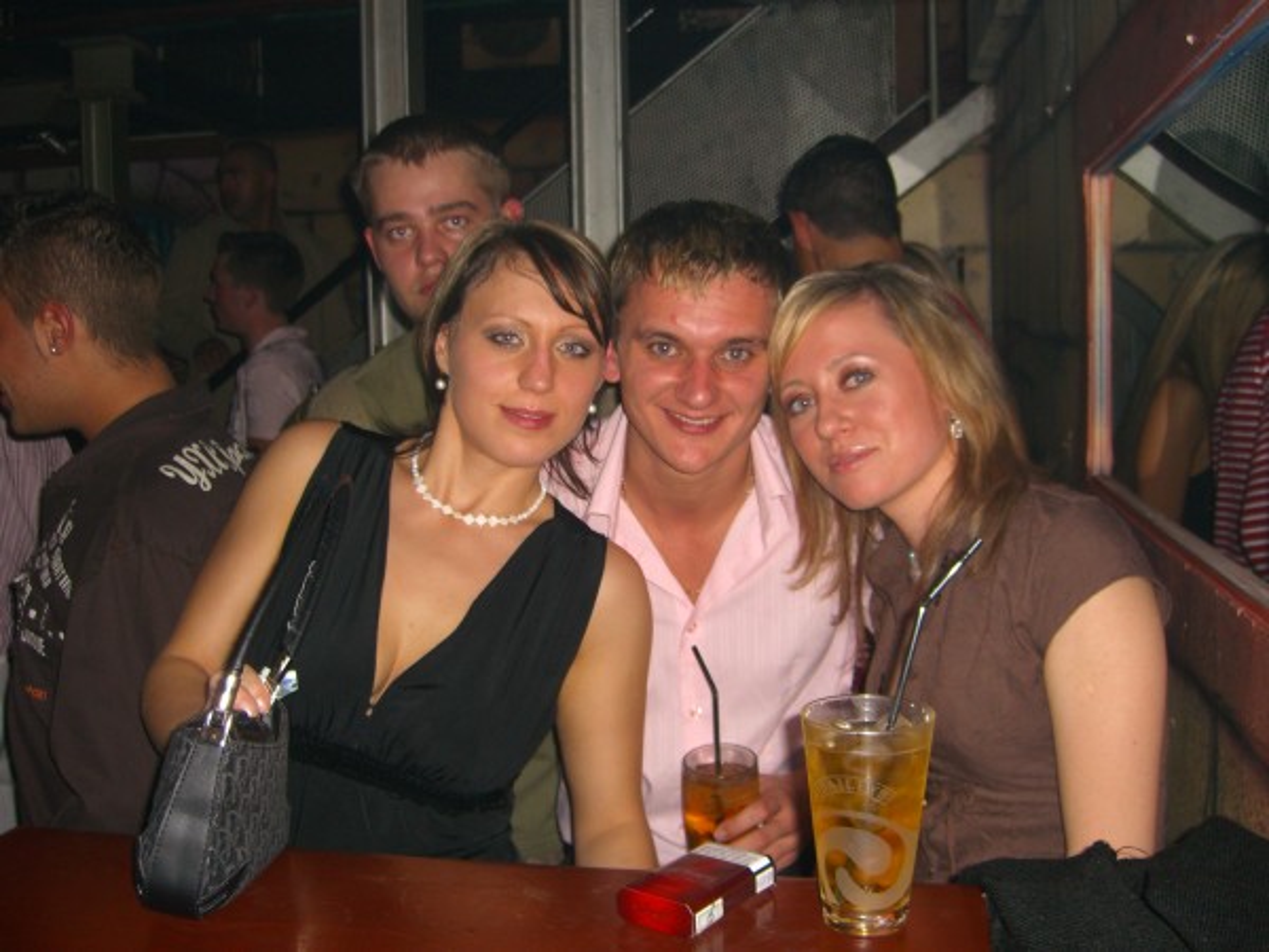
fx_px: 1393
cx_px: 634
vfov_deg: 37.7
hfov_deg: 49.0
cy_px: 476
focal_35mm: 38
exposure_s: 1/60
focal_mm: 7.9
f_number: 2.8
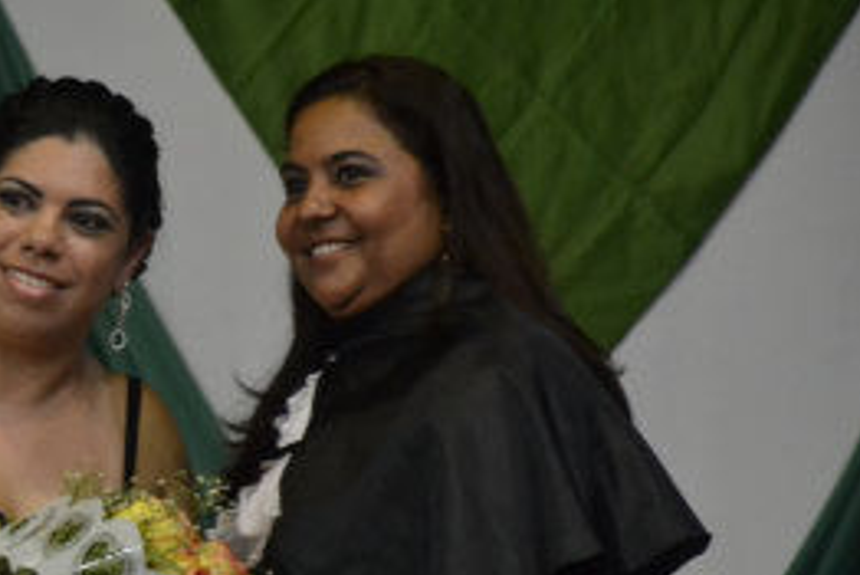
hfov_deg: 6.0
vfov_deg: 4.0
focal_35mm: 343
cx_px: 79
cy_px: 465
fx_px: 8198
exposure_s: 1/25
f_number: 5.6
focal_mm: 120
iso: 3200
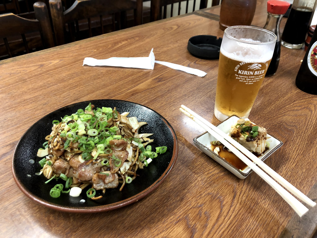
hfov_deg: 61.7
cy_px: 119
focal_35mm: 29
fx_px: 266
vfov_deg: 48.2
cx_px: 158
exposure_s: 1/17
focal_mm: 3.99
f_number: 1.8
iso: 40
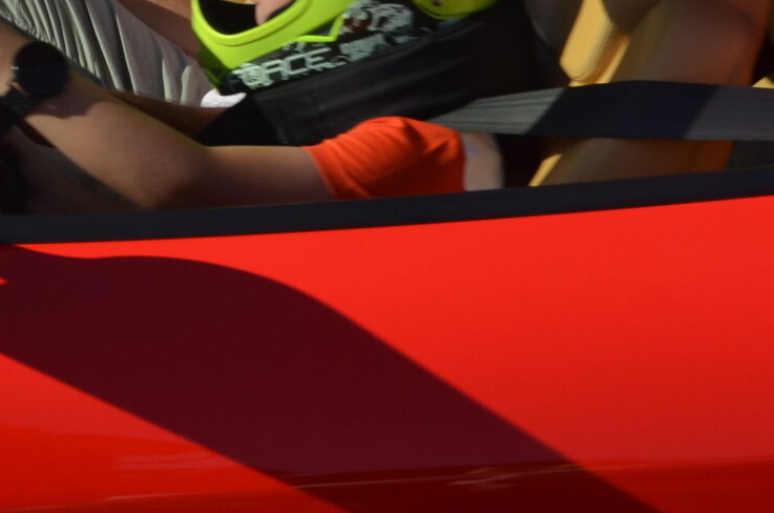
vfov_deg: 10.9
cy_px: 74
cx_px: 58
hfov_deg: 16.2
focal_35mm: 125
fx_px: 2682
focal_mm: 24
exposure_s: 1/320
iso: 320
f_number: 10
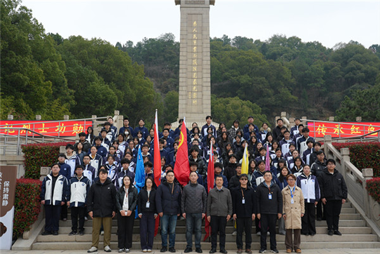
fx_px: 359
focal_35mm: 34
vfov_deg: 38.9
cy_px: 127
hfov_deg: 55.8
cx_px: 190
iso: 640
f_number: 10
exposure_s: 1/200
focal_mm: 34
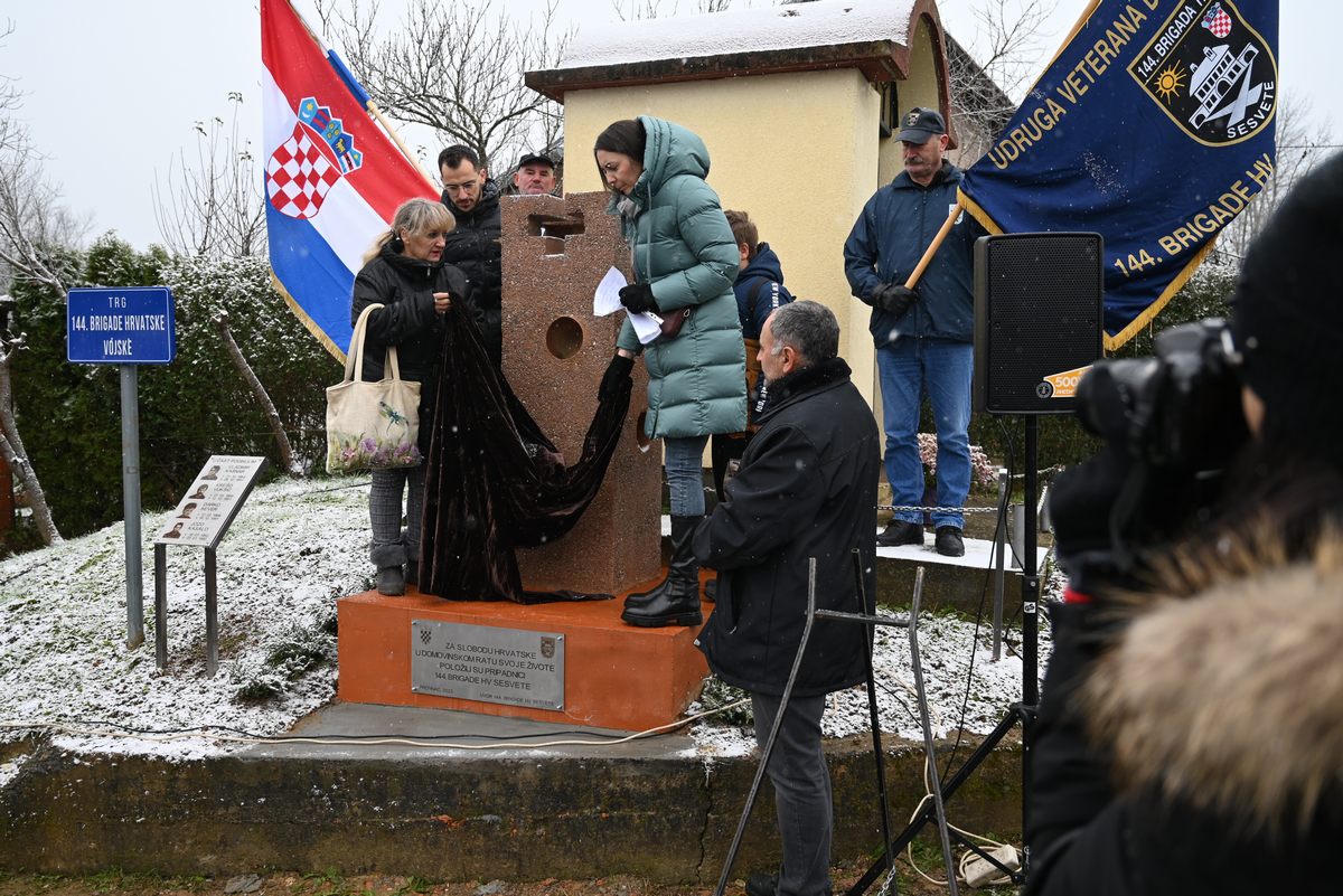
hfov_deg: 61.1
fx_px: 1138
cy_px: 448
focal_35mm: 30
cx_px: 672
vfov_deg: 43.0
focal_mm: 30.5
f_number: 4
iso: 280
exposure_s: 1/250
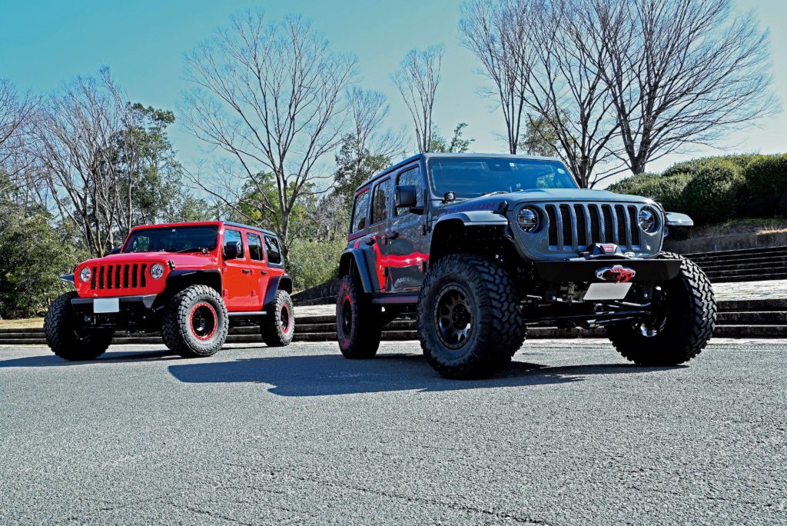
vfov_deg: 36.9
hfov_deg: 53.1
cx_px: 394
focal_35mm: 36
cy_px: 263
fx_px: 787
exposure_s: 1/50
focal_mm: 36
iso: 200
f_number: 18
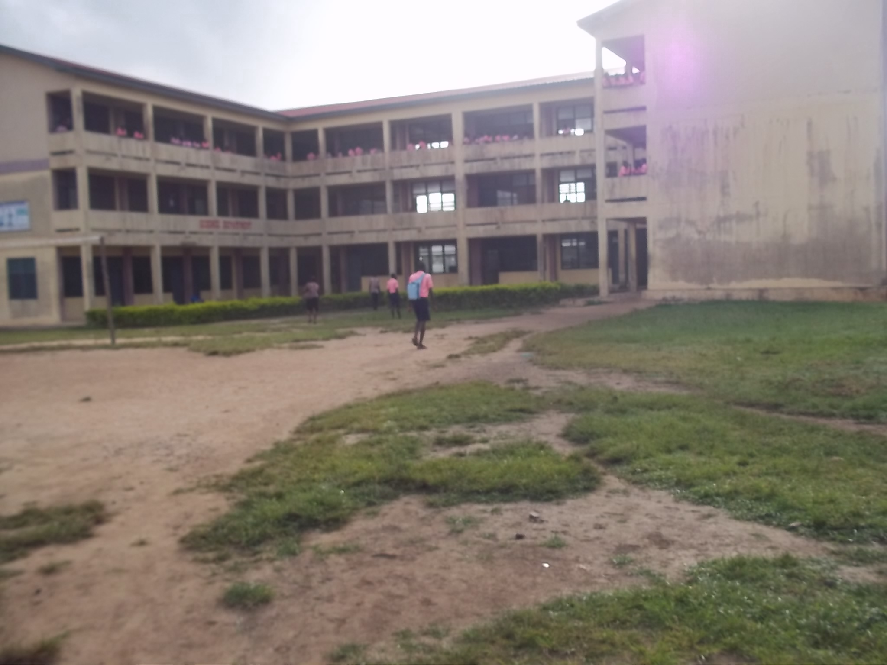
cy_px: 332
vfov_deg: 39.7
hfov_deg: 51.4
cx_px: 444
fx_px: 922
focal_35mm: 36
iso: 80
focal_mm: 6.5
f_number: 8
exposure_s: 1/100
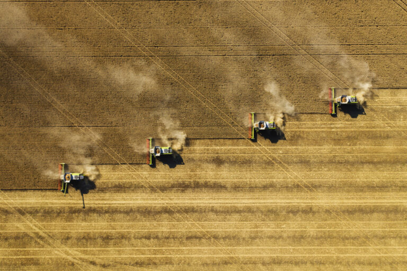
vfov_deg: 46.4
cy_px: 136
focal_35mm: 28
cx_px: 204
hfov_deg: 65.5
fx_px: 317
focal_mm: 10.26
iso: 100
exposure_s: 1/800
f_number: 3.2
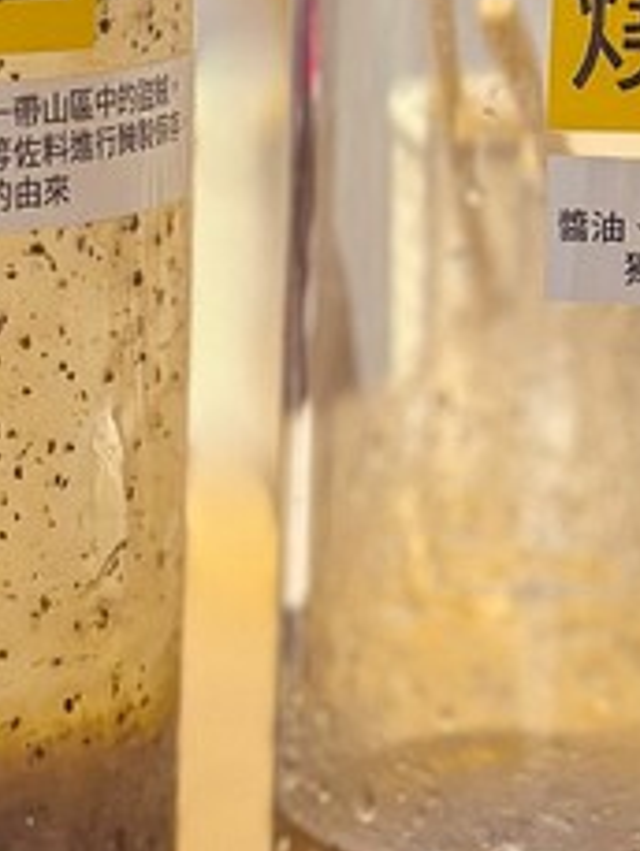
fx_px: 4384
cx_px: 318
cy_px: 390
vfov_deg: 11.1
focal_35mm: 178
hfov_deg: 8.3
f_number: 1.8
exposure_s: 1/40
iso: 500
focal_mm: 6.86
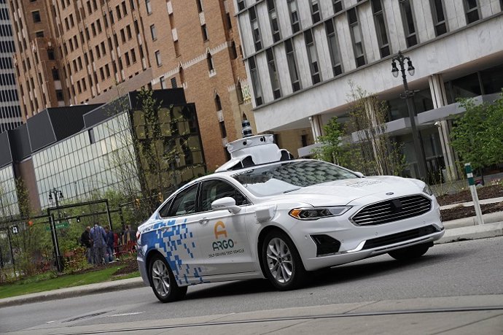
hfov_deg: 28.9
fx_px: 977
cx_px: 252
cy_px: 168
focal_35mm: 70
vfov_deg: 19.4
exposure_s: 1/2000
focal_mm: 70
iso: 640
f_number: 5.6
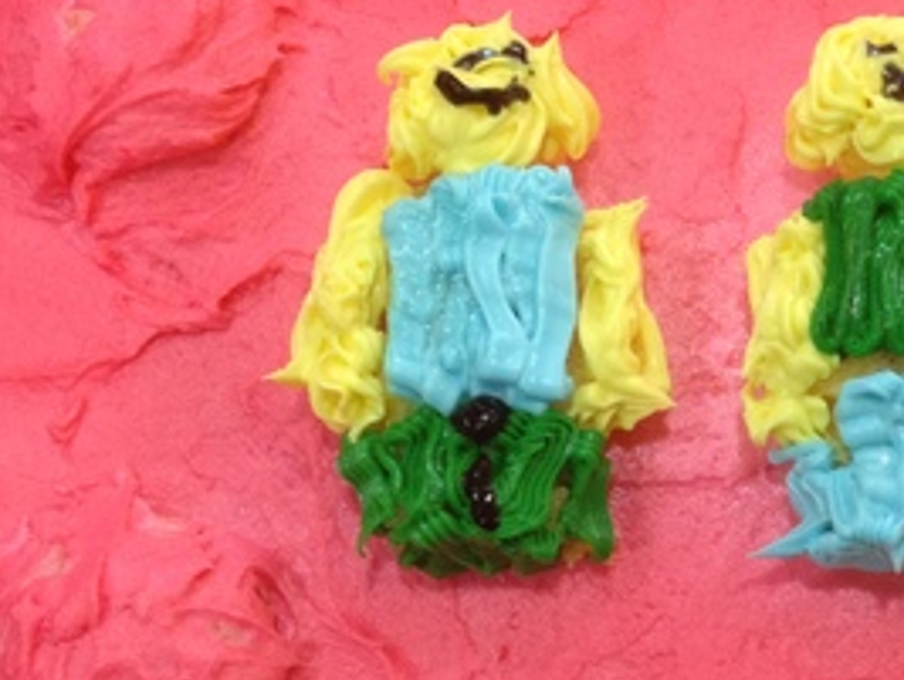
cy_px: 416
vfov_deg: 18.7
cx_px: 701
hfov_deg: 24.4
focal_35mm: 79
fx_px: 2066
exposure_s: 1/20
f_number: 2.4
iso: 125
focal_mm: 4.12
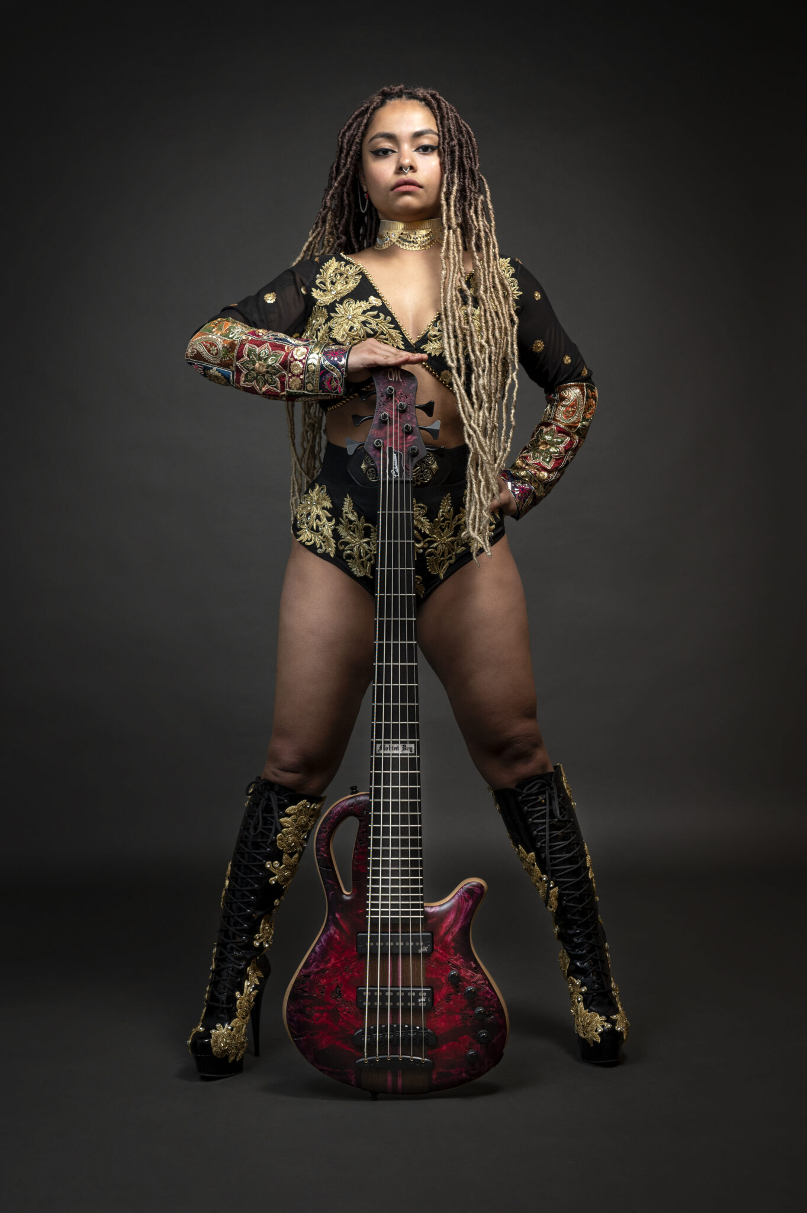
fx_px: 1683
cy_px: 606
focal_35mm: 50
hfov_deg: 27.0
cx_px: 404
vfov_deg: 39.6
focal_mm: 50
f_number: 7.1
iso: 400
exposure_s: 1/125
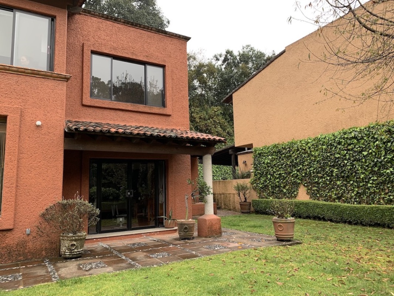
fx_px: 296
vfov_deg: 53.1
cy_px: 148
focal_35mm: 26
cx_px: 197
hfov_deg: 67.3
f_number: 1.8
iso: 40
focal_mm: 4.25
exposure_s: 1/121
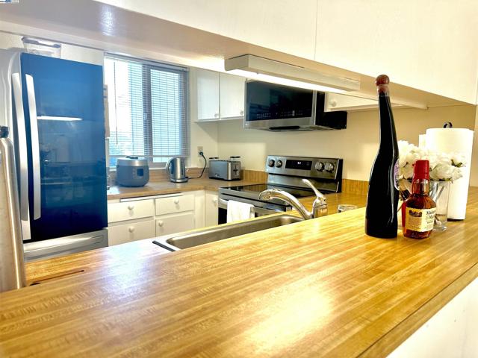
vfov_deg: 56.8
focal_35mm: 24
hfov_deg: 71.6
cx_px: 239
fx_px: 331
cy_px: 179
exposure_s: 1/60
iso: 125
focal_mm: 6.86
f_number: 1.78
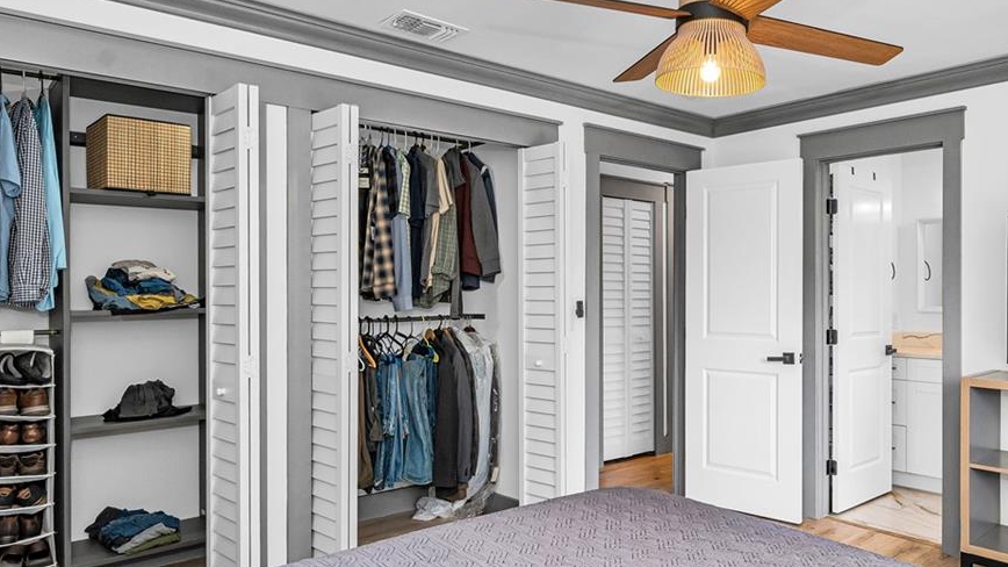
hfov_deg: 69.0
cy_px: 307
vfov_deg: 42.8
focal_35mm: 27
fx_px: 722
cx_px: 615
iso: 320
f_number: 8
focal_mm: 14
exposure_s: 1/50
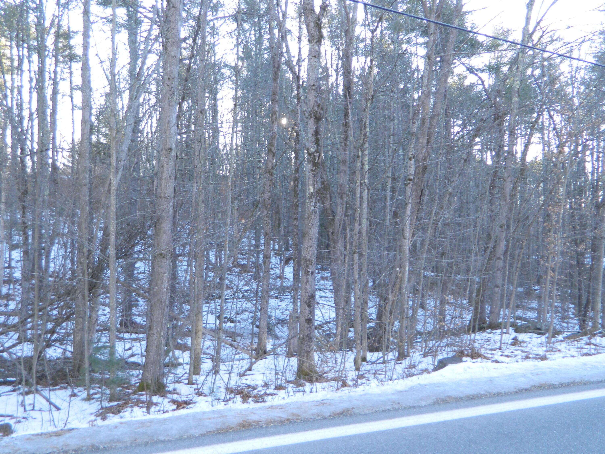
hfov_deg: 58.4
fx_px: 542
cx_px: 302
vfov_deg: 45.4
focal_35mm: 31
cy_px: 227
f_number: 3.2
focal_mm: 5.6
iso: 110
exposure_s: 1/50
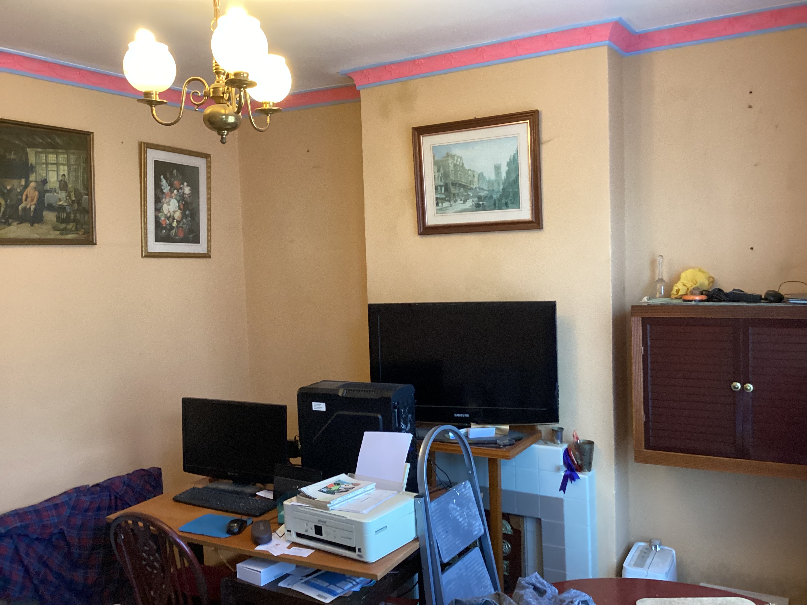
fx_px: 723
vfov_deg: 45.4
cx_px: 404
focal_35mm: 31
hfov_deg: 58.4
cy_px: 302
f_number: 2.4
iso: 320
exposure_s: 1/60
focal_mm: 3.3
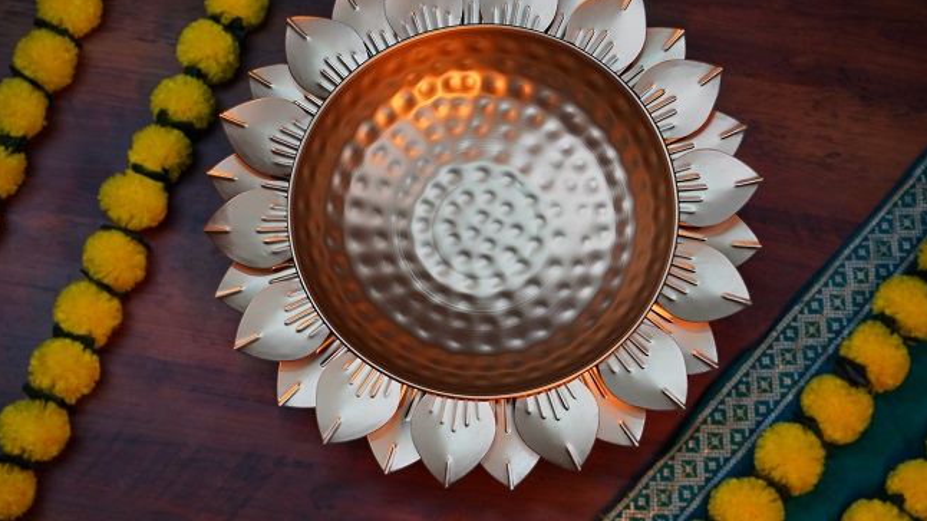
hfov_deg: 35.5
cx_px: 464
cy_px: 212
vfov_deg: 20.3
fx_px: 1450
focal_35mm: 59
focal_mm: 56
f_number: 4
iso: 1000
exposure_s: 1/160
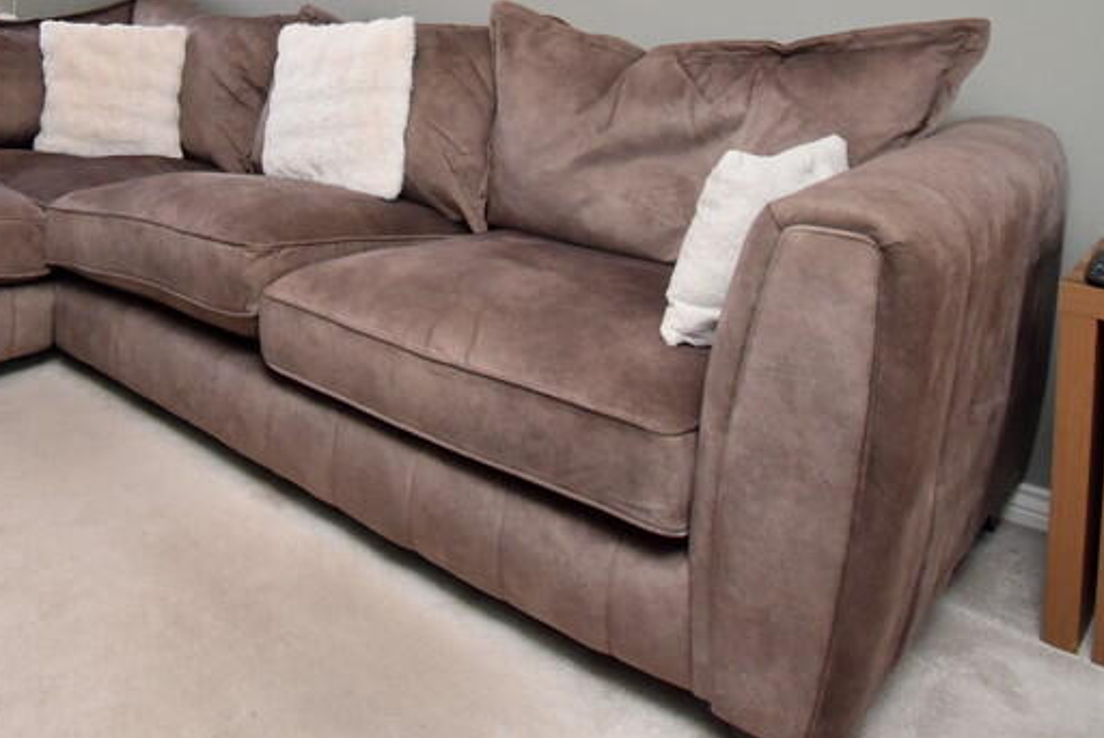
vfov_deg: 39.0
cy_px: 12
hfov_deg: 57.9
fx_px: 920
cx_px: 246
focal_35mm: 30
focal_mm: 10
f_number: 4.5
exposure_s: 1/125
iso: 1100
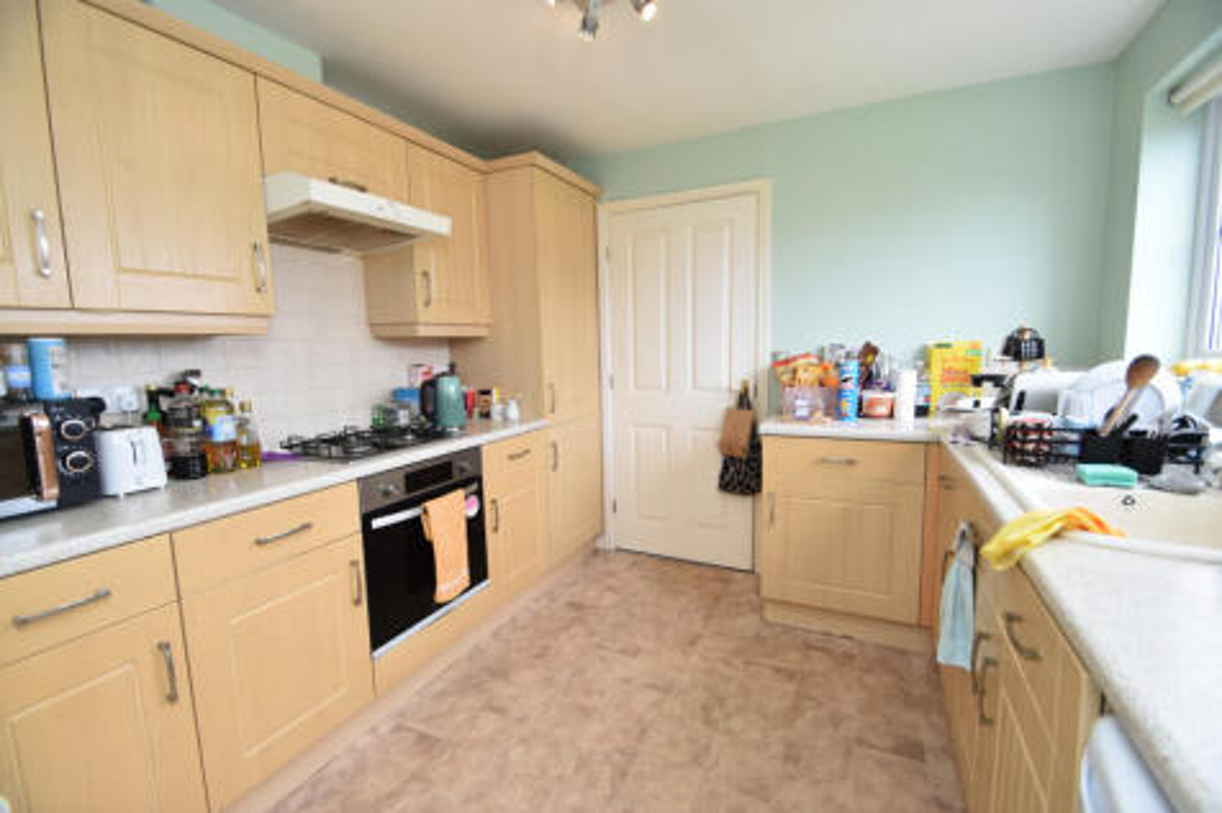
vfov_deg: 77.3
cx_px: 611
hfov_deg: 100.4
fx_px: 509
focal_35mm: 15
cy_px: 406
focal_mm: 10
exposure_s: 1/250
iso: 640
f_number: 3.5
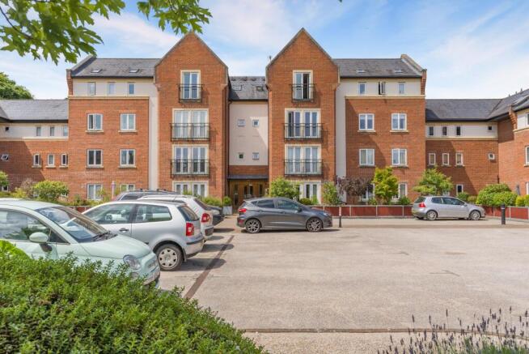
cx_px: 264
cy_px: 177
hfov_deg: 69.4
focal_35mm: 26
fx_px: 382
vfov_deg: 49.6
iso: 160
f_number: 9
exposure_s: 1/250
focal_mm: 26
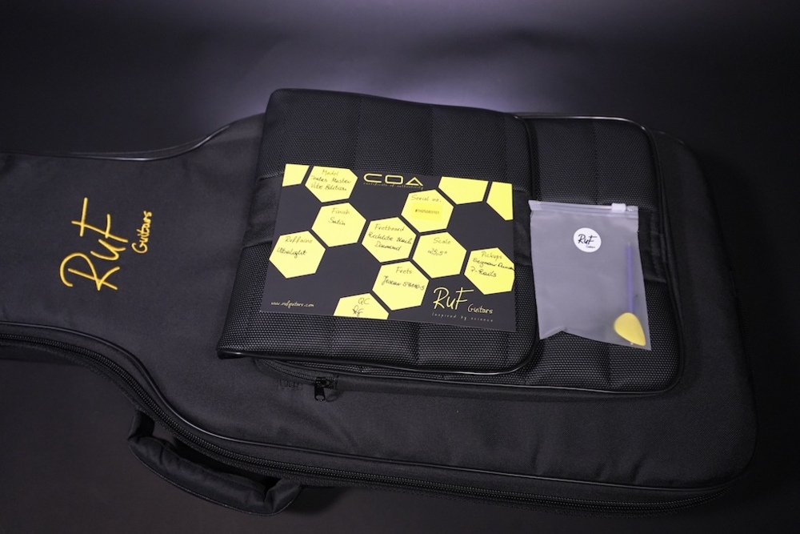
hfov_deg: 67.4
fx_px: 600
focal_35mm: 27
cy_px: 267
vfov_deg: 47.9
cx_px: 400
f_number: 5
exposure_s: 1/100
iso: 8000
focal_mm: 27
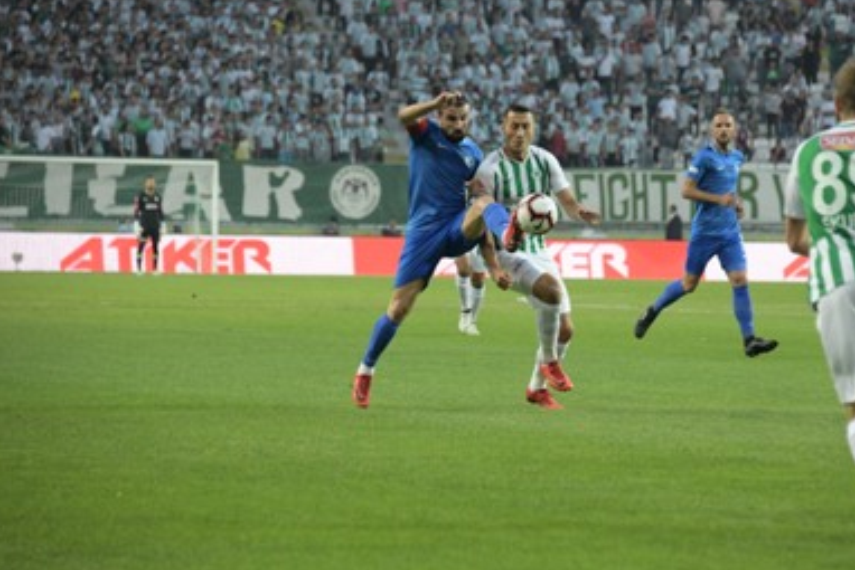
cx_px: 477
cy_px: 269
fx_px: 5298
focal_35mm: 223
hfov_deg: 9.2
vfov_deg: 6.2
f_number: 5.6
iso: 5000
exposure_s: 1/1000
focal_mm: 190
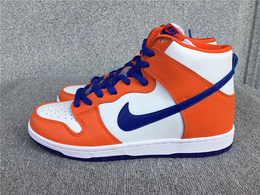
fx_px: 233
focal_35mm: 31
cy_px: 98
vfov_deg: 45.4
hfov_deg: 58.4
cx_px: 130
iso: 25
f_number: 2.4
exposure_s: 1/617
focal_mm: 3.3
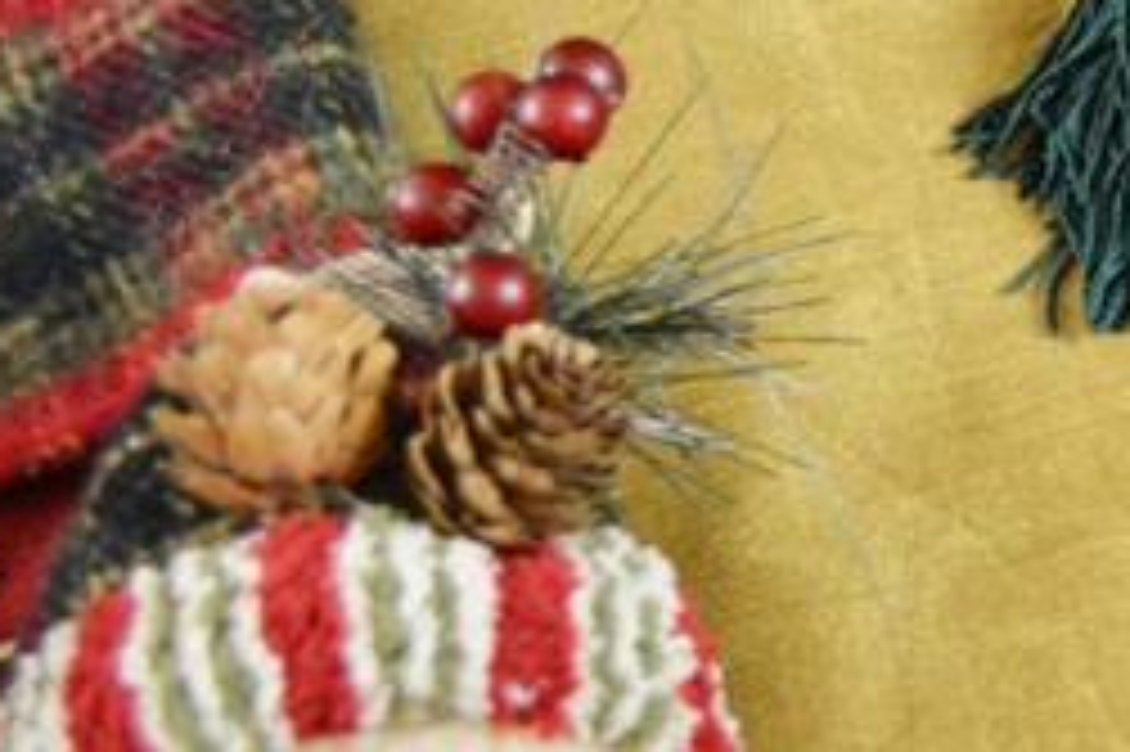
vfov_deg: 14.1
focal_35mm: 97
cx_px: 1967
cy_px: 234
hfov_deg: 17.5
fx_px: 3043
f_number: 3.5
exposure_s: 1/50
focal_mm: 18
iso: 800
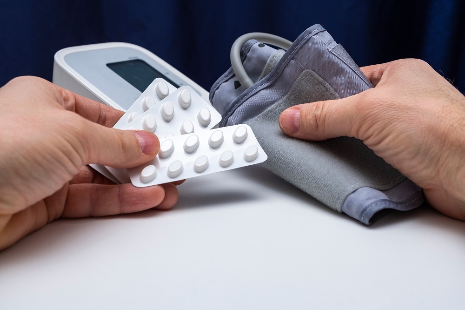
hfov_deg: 43.6
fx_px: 581
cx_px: 232
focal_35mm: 45
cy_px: 155
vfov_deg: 29.8
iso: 200
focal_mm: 30.2
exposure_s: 1/60
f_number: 5.6
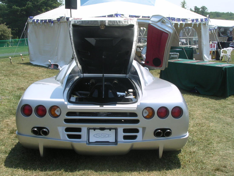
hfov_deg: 41.2
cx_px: 117
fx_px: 311
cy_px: 88
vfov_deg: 31.5
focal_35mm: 46
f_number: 6.1
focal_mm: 7.1
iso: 100
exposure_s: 1/195
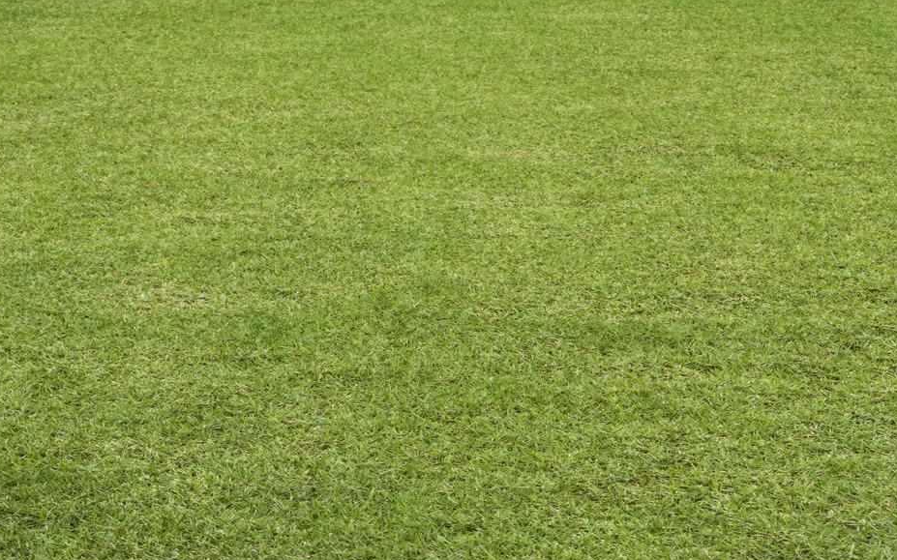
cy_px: -147
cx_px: 284
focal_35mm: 46
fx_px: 1116
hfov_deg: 43.1
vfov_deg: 24.9
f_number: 9
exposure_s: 1/25
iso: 100
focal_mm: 16.6
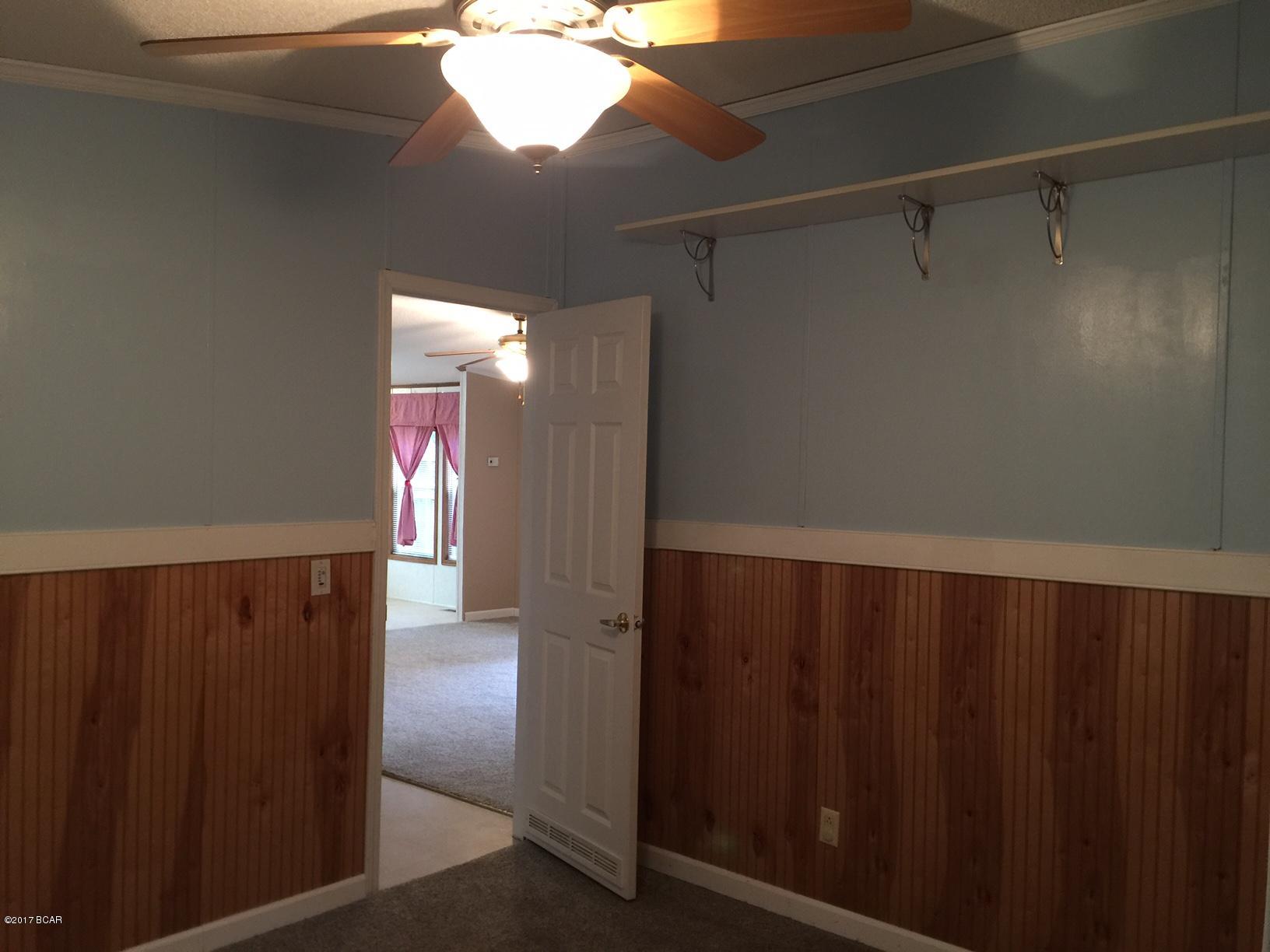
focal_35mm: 29
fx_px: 1064
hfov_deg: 61.7
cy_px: 476
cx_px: 635
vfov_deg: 48.2
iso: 64
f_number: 2.2
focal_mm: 4.15
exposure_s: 1/4
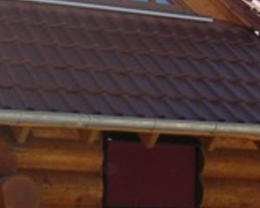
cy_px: 200
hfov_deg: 17.6
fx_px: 753
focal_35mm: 98
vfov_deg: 15.4
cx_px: -127
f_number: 2.8
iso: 50
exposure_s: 1/500
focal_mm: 5.1
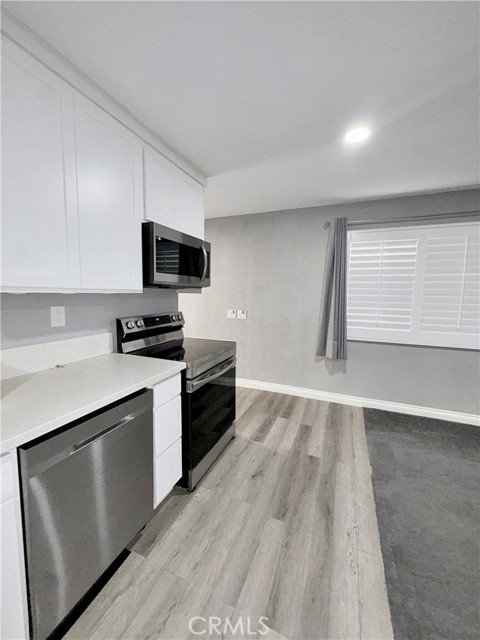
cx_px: 240
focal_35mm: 14
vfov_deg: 102.1
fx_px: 259
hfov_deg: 85.7
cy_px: 320
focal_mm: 2.22
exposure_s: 1/60
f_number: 2.2
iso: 160
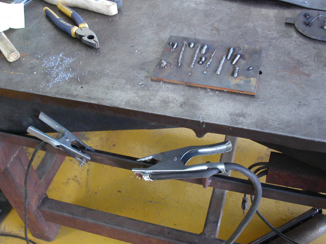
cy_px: 123
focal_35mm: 39
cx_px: 165
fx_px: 367
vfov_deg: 36.8
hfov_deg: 47.9
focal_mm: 7.8
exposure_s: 1/30
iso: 155
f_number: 2.8
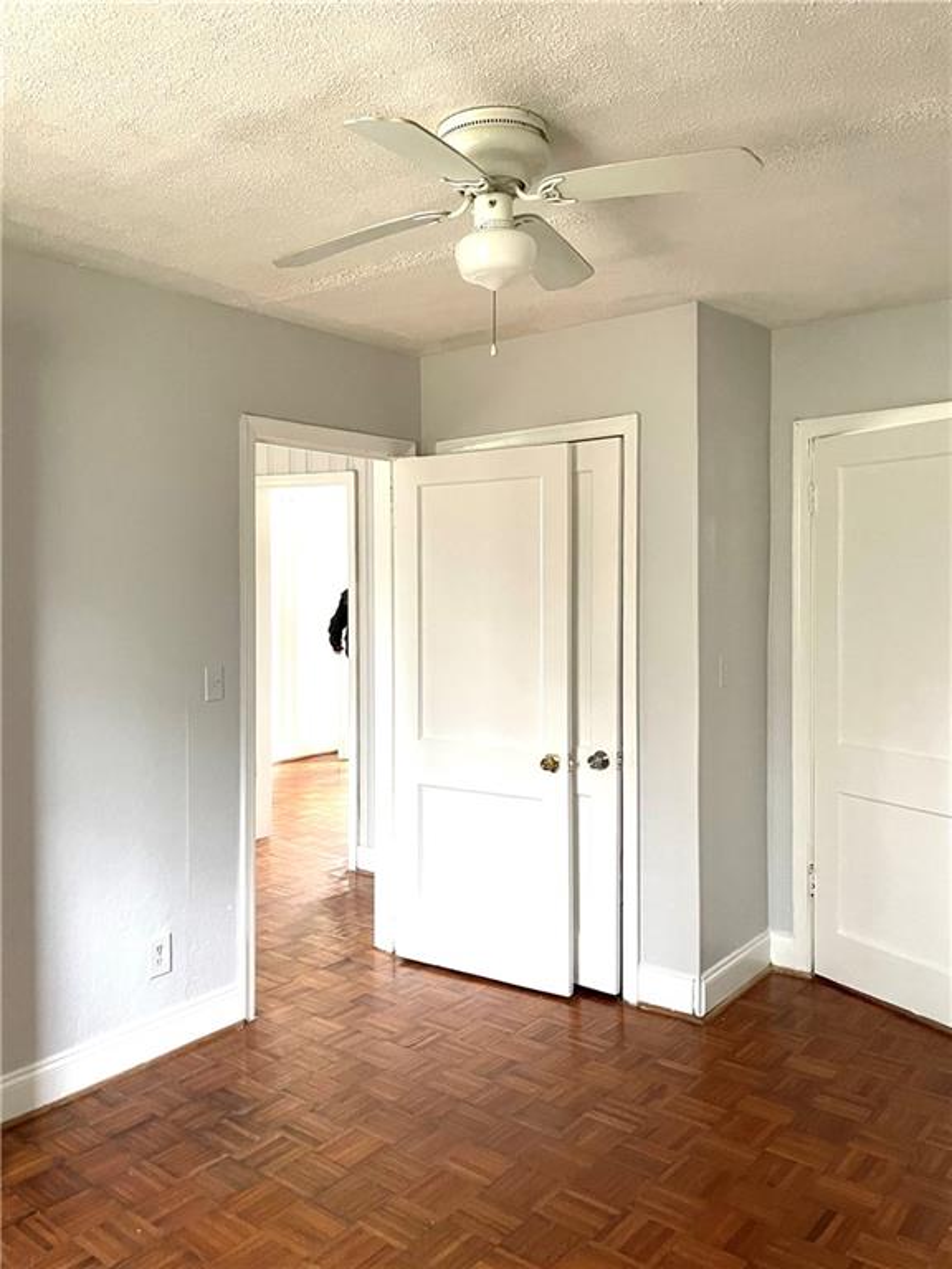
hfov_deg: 54.9
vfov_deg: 69.4
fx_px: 917
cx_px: 476
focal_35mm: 25
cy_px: 634
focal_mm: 5.1
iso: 500
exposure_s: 1/60
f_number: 1.6
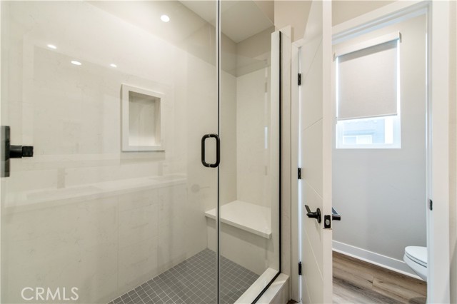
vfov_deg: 81.1
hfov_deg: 104.3
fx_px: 178
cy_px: 152
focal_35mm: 14
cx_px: 228
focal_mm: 14
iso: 400
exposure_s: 1/160
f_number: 2.8
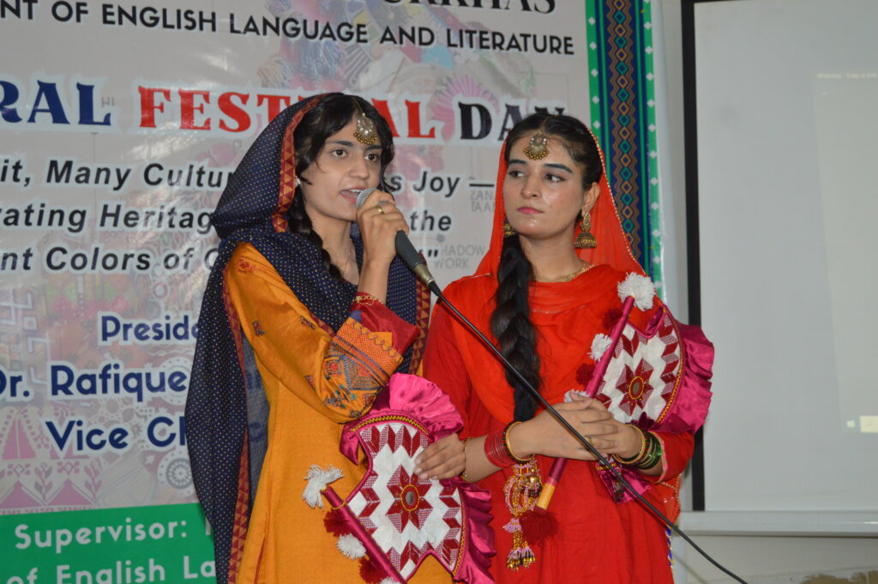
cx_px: 439
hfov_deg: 31.9
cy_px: 292
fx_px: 1535
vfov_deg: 21.5
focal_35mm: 63
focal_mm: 42
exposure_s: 1/60
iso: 1100
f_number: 5
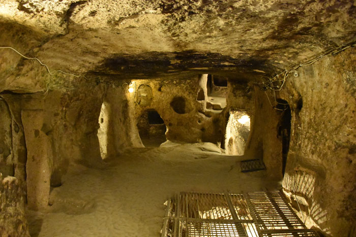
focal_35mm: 27
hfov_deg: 67.4
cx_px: 178
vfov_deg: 47.9
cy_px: 118
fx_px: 267
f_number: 3.5
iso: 12800
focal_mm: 18
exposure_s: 1/40
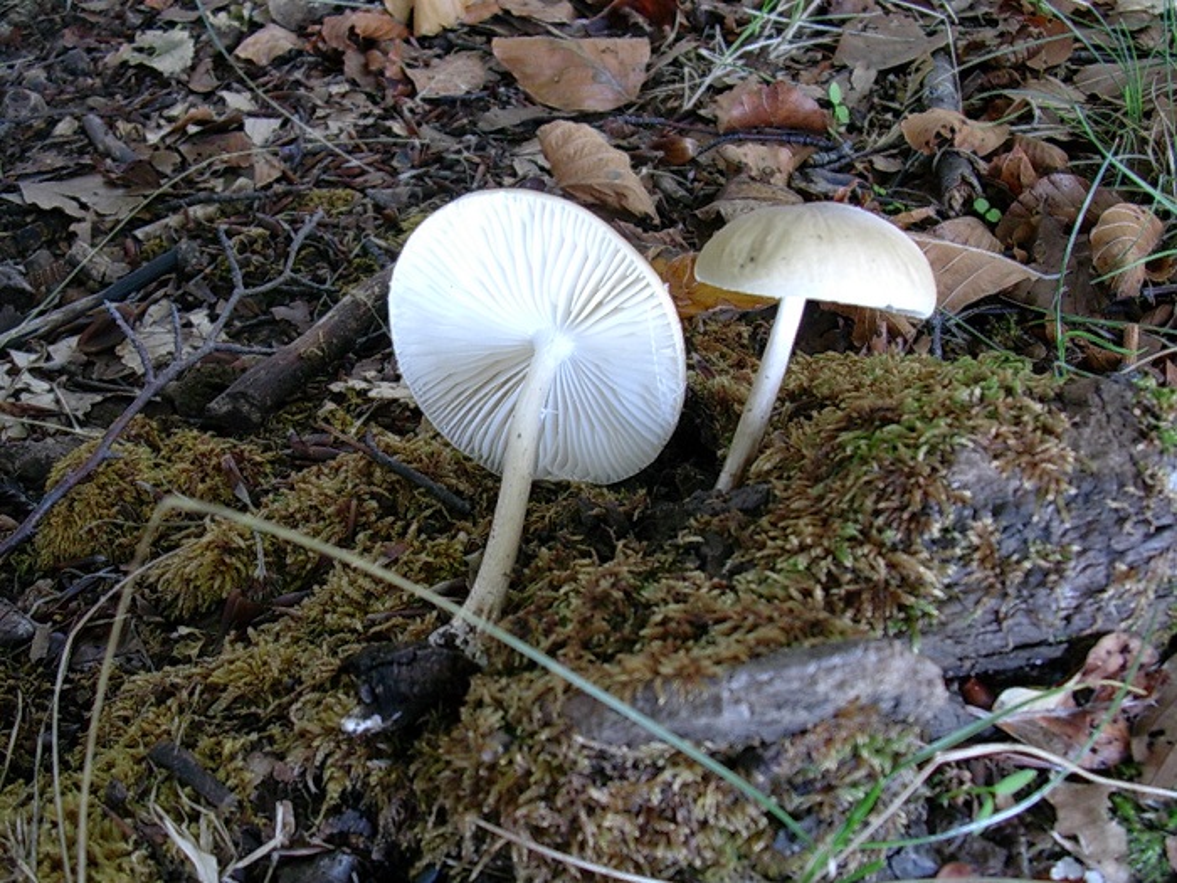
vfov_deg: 32.2
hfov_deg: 42.1
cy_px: 442
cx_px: 588
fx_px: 1530
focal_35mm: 45
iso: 70
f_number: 2.9
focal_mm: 6.7
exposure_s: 1/14.6
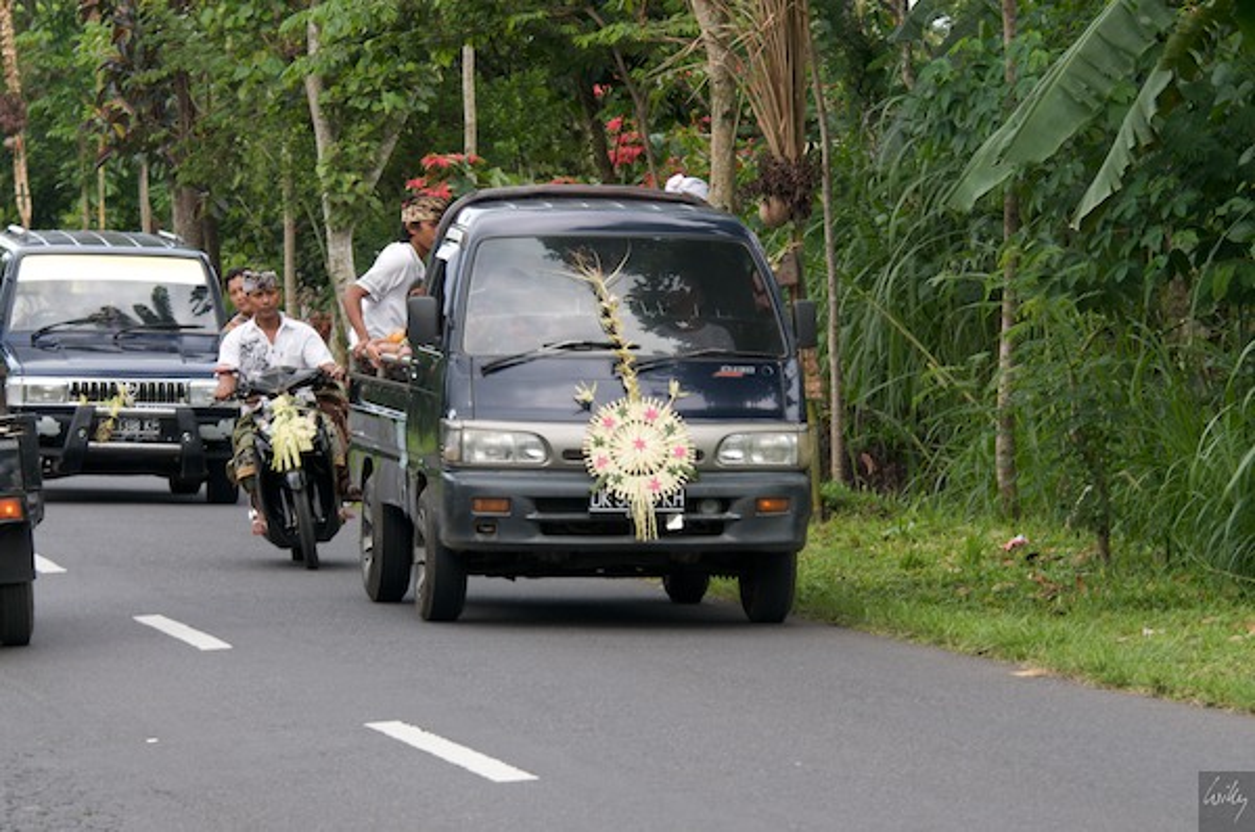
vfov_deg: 6.8
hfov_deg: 10.2
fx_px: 7048
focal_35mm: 202
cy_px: 416
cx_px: 628
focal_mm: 135
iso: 320
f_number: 7.1
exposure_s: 1/200
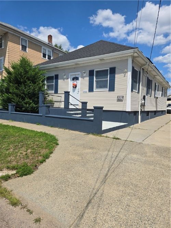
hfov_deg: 58.9
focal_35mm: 23
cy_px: 114
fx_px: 152
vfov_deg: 73.9
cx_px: 86
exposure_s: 1/3026
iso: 25
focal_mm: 5.4
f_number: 1.8
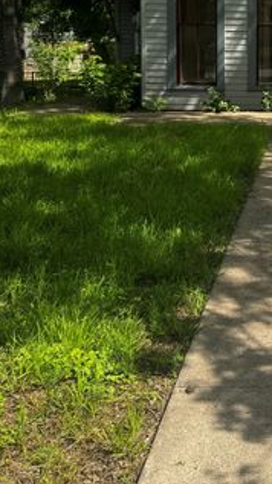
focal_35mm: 55
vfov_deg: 36.4
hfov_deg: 20.6
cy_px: 86
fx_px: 706
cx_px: 313
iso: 80
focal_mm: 6.76
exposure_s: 1/1869
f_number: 1.78
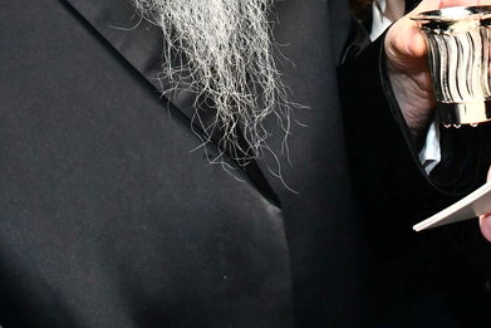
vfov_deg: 9.8
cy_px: -169
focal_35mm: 136
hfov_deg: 15.1
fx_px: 1855
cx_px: 230
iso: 2000
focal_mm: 38
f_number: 5.6
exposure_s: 1/100
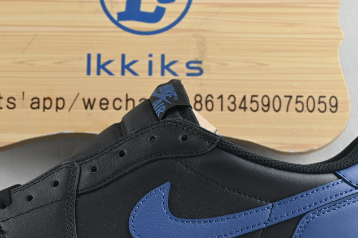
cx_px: 125
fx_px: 889
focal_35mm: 89
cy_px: 206
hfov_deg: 22.7
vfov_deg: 15.1
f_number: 5
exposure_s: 1/30
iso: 100
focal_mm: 31.5
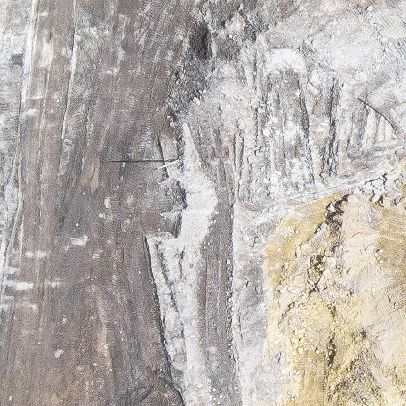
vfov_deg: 15.1
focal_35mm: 112
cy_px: -67
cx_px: 659
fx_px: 1486
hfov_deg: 14.3
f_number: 2.8
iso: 100
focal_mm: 3.61
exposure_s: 1/690
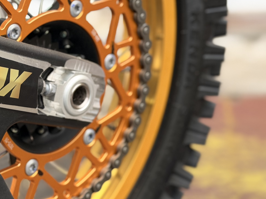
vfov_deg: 14.9
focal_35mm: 99
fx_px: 761
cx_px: 23
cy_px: 58
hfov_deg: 19.4
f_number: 1.78
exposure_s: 1/172
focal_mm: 6.76
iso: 125
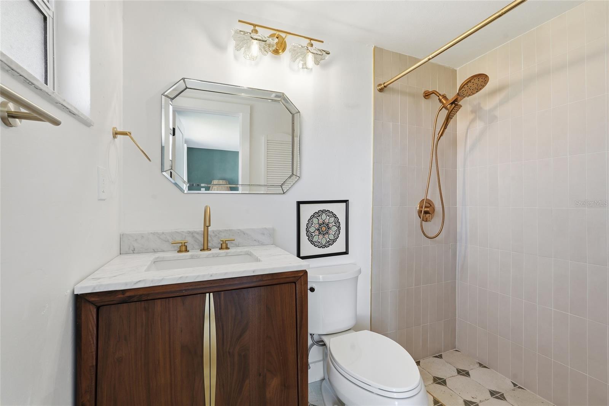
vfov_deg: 73.7
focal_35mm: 16
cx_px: 304
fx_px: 271
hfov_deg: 96.7
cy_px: 203
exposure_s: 1/8
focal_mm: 16
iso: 100
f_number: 11
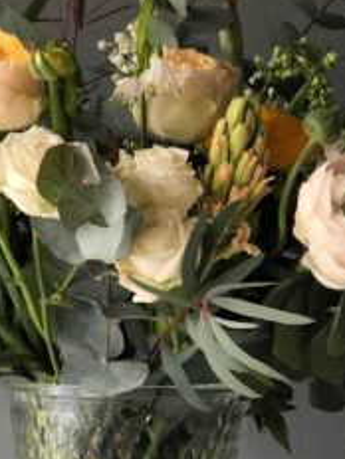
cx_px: 137
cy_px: 359
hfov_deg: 11.3
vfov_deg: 15.0
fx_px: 1741
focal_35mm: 131
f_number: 2.8
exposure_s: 1/50
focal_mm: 6.6
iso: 64
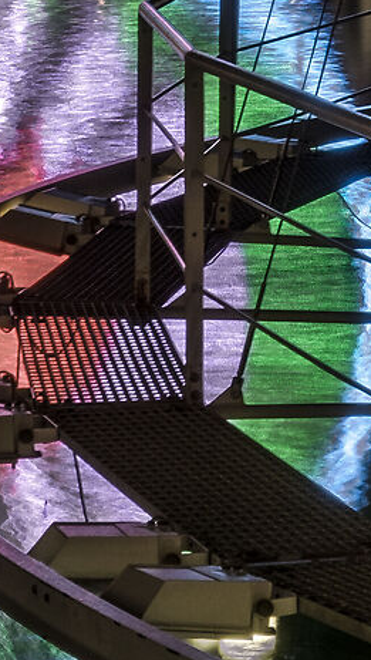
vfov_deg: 8.7
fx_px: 4267
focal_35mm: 244
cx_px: -41
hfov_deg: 5.0
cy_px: -132
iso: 200
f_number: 16
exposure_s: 30
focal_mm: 30.2
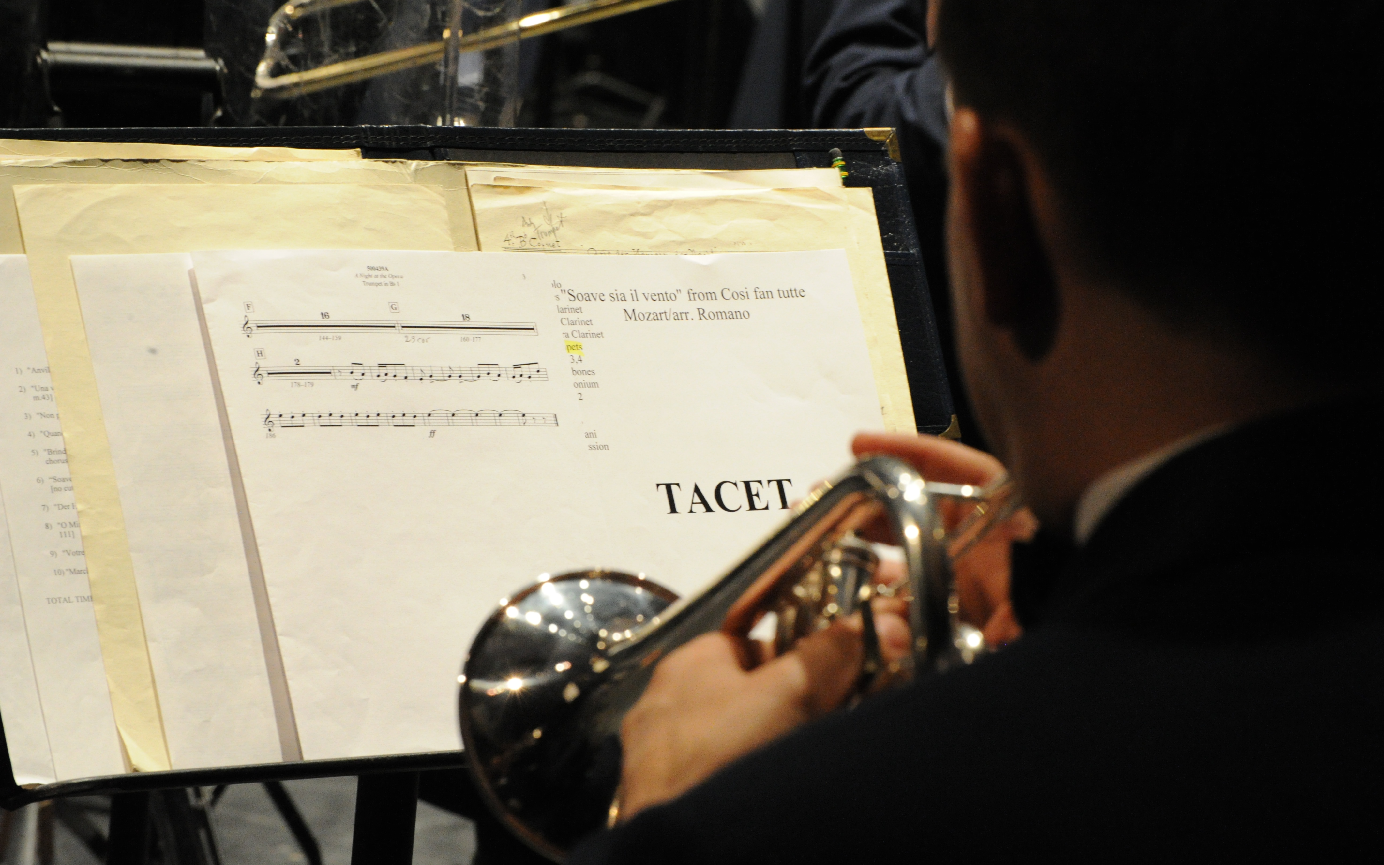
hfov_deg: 14.6
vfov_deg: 9.2
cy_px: 412
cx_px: 694
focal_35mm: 143
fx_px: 5394
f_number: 16
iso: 10000
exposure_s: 1/80
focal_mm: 140
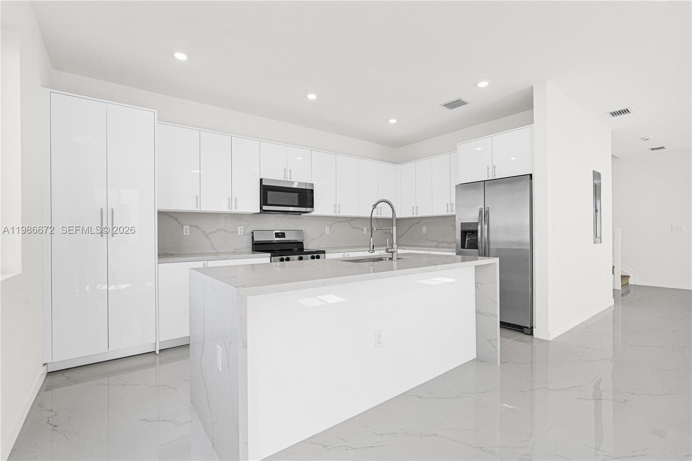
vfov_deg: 73.7
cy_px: 230
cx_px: 346
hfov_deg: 96.8
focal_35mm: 16
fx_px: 307
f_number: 8
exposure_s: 1/30
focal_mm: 16
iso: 125
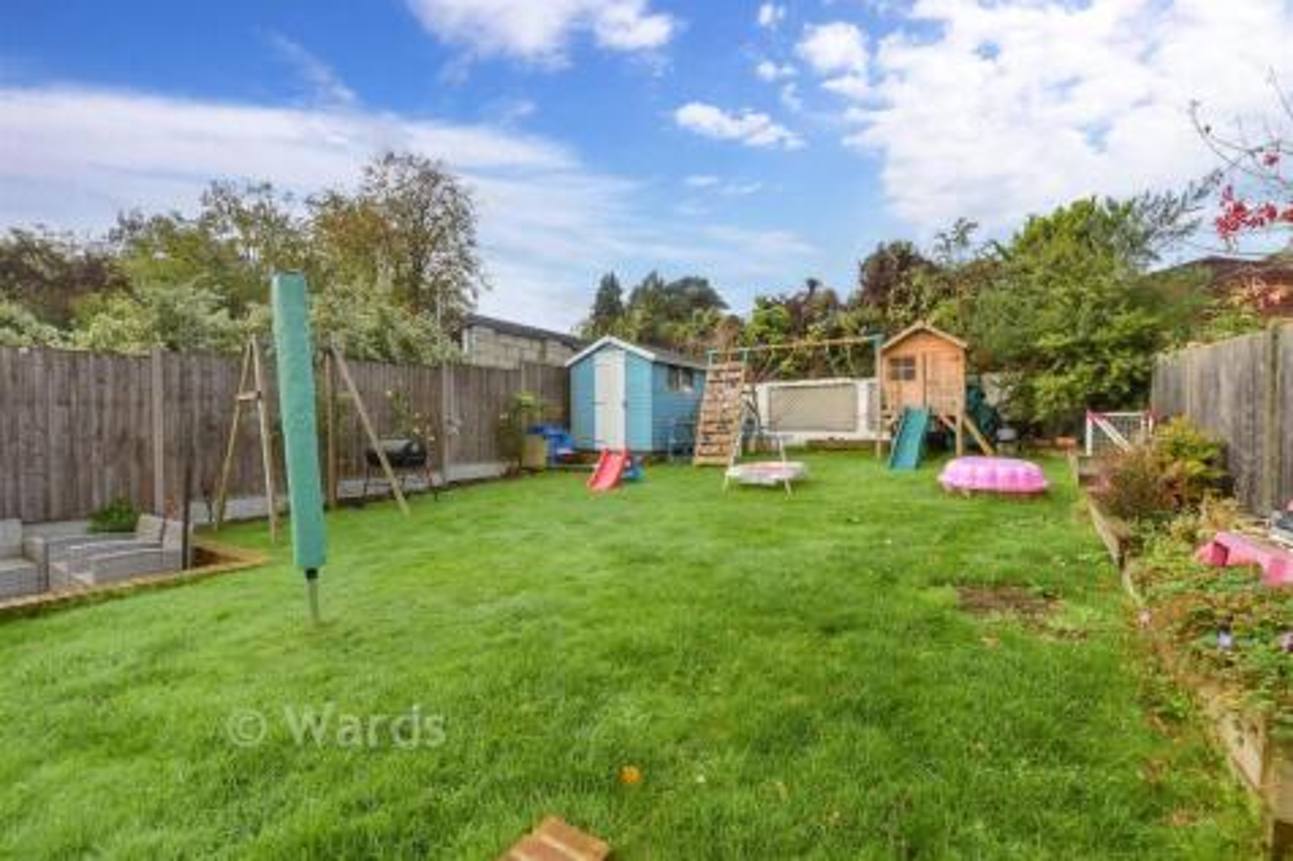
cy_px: 430
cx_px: 646
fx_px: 539
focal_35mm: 15
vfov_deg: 77.3
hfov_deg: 100.4
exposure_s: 1/60
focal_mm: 10
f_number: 8
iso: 160
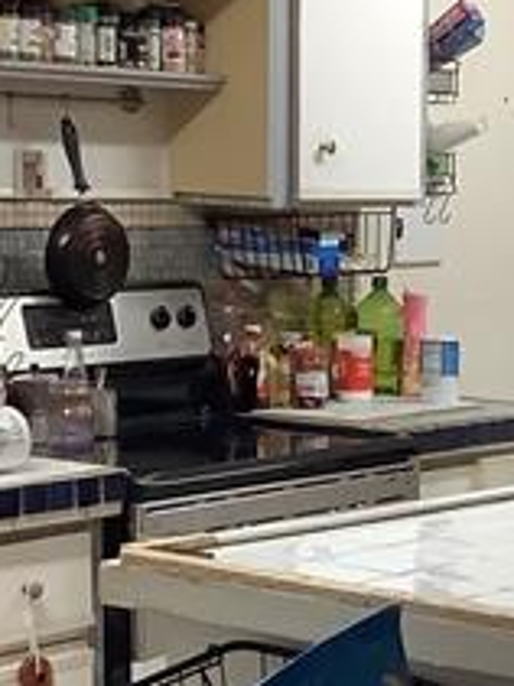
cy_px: 540
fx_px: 2239
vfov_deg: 17.3
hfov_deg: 12.8
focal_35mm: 113
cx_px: 569
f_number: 2.4
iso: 160
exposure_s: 1/60
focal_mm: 3.3
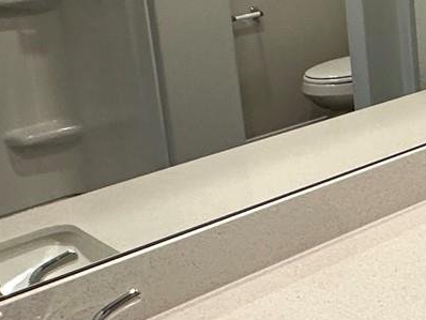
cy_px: 34
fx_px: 887
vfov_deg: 20.1
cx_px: 648
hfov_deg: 22.1
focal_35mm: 72
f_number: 2.2
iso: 250
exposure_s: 1/120
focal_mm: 2.22
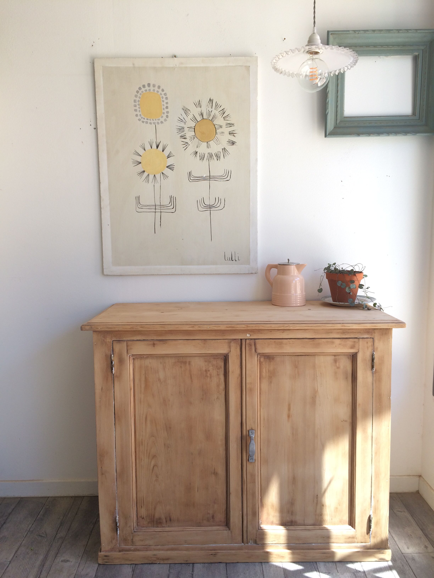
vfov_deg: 61.7
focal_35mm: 29
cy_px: 289
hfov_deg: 48.2
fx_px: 485
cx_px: 217
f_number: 2.2
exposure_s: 1/100
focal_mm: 4.15
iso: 40
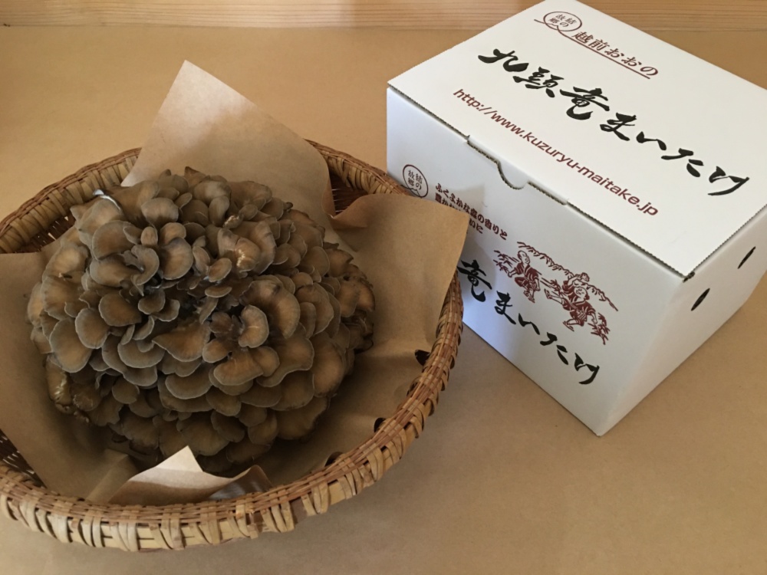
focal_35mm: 29
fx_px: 643
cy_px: 288
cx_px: 384
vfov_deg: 48.2
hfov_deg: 61.7
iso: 125
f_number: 2.2
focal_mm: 4.15
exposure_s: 1/17
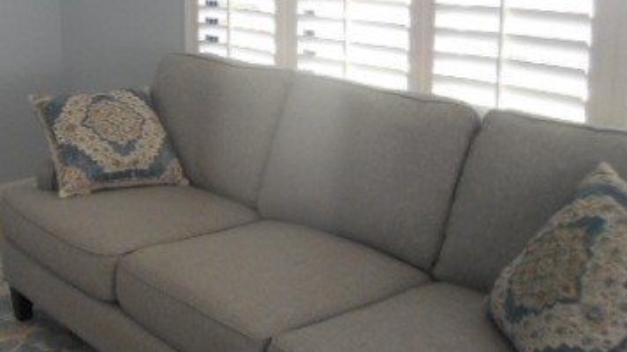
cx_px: 113
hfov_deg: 40.2
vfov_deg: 24.2
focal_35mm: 49
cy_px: 100
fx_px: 814
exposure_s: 1/30
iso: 320
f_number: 3.7
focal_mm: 4.5
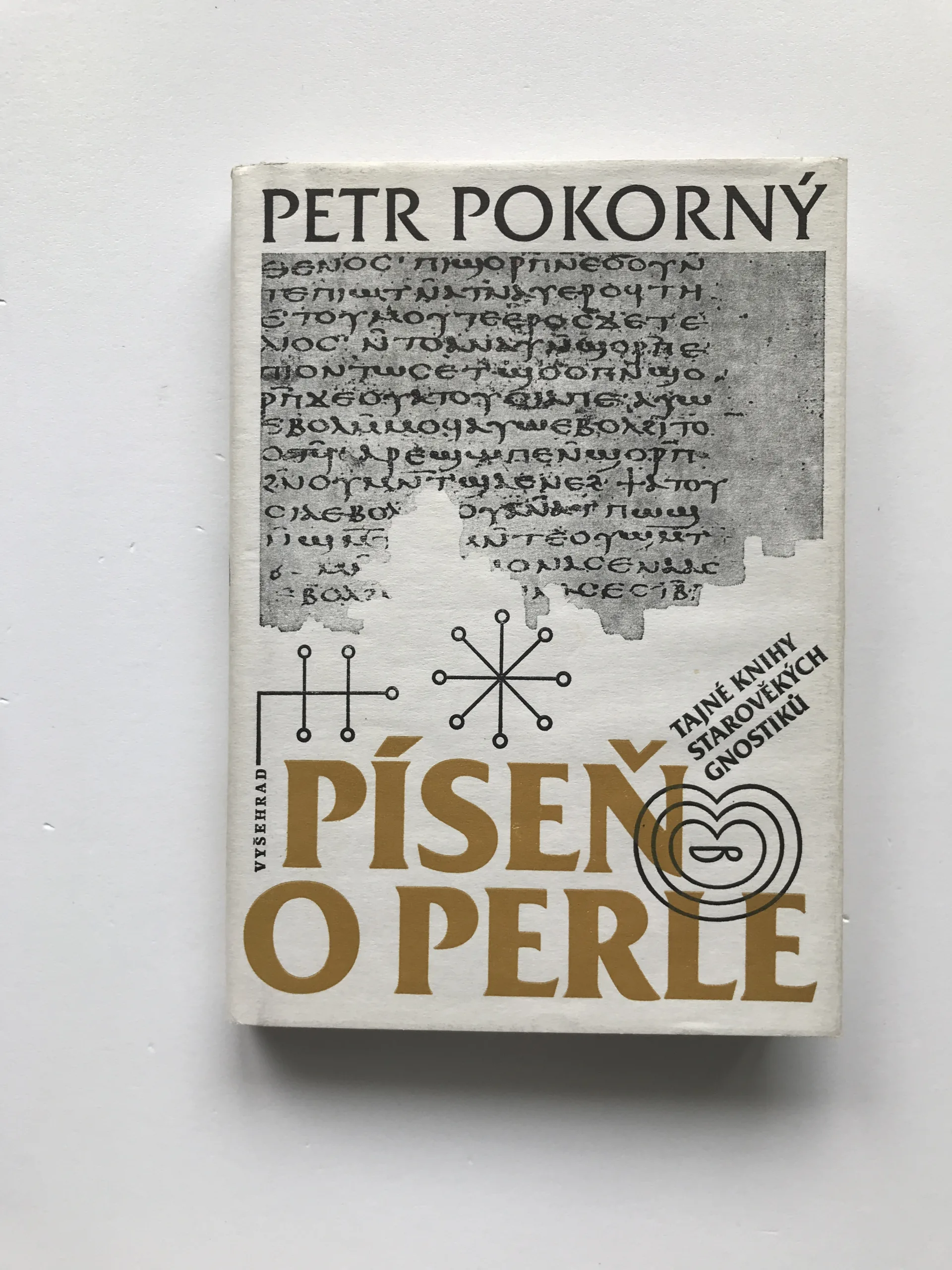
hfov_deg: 49.7
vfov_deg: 63.4
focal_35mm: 28
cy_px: 635
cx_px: 476
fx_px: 1027
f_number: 1.8
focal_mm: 3.99
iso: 20
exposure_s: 1/192
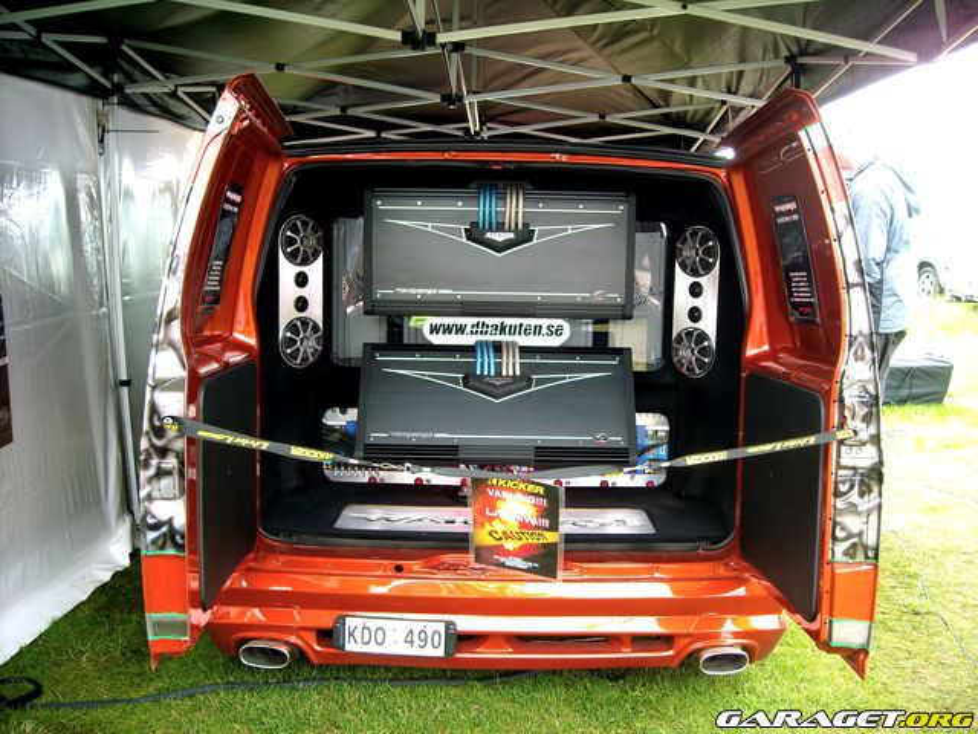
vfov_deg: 40.7
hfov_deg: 52.6
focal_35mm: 35
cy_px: 367
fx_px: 989
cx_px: 489
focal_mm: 5.7
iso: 64
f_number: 2.8
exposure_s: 1/30
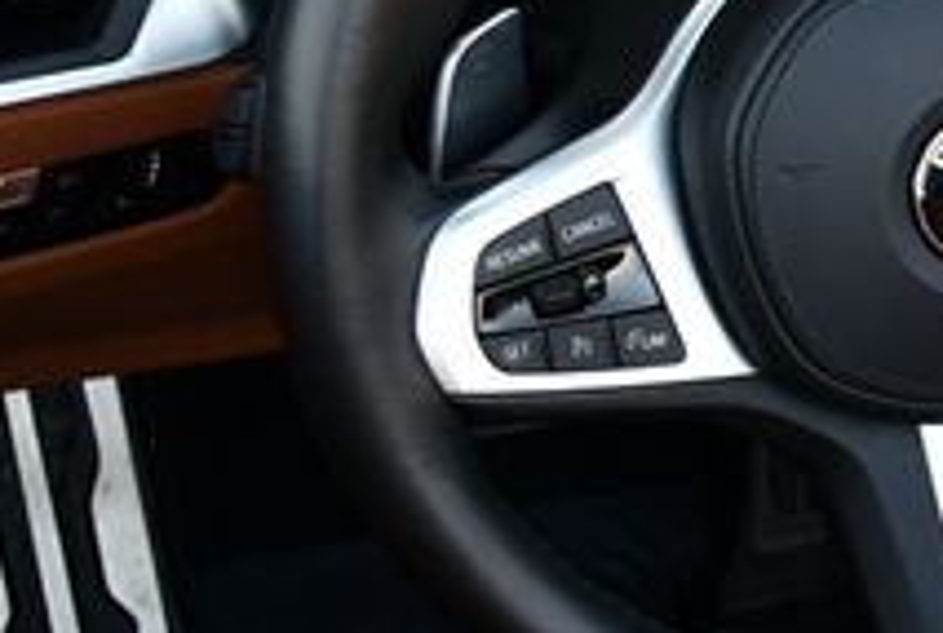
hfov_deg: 15.9
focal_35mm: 120
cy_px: 181
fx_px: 3150
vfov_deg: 11.5
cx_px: 1328
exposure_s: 1/250
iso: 400
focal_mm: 20
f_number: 4
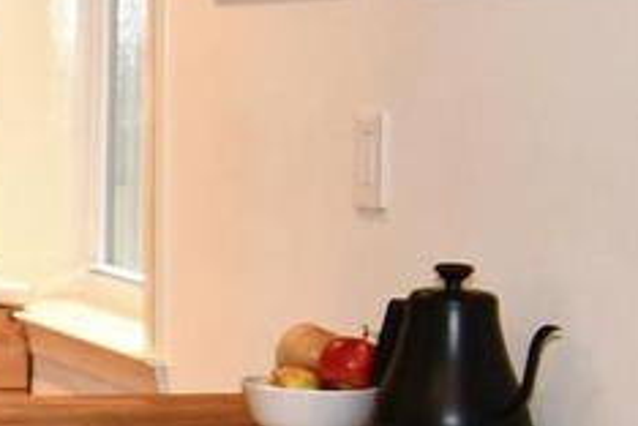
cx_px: -1001
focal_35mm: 111
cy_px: 360
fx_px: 1967
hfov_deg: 12.8
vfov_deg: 12.3
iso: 1100
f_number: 4
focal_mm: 12
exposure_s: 1/60
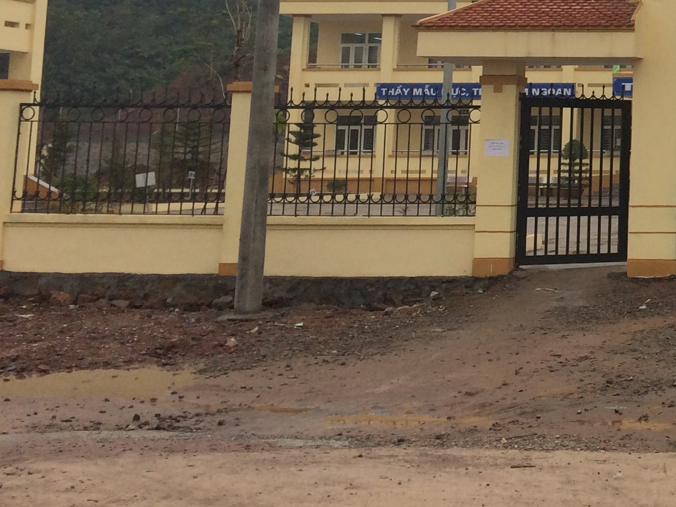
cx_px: 873
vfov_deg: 18.6
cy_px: -55
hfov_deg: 22.9
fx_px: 1484
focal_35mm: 76
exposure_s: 1/410
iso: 32
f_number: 2.2
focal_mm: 4.15
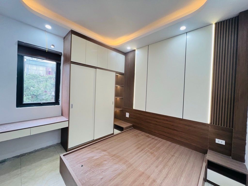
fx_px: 93
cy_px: 93
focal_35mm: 13
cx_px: 124
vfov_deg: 89.9
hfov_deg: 106.2
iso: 125
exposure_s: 1/100
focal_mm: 1.57
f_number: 1.8
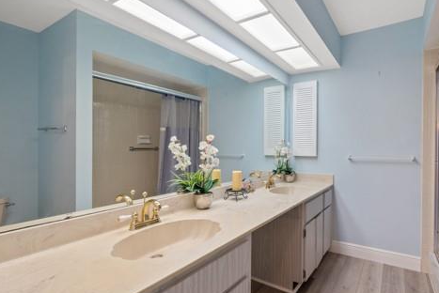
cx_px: 276
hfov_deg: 88.0
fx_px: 220
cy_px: 147
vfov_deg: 67.5
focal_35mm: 18
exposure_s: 1/3
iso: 250
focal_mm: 14
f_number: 6.3
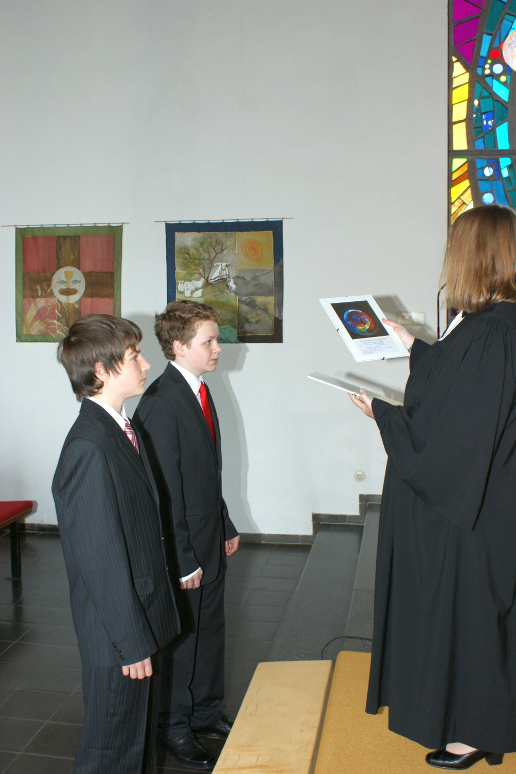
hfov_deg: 34.2
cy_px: 387
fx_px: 838
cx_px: 258
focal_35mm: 39
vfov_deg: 49.6
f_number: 5.6
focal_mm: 26
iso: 400
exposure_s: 1/60
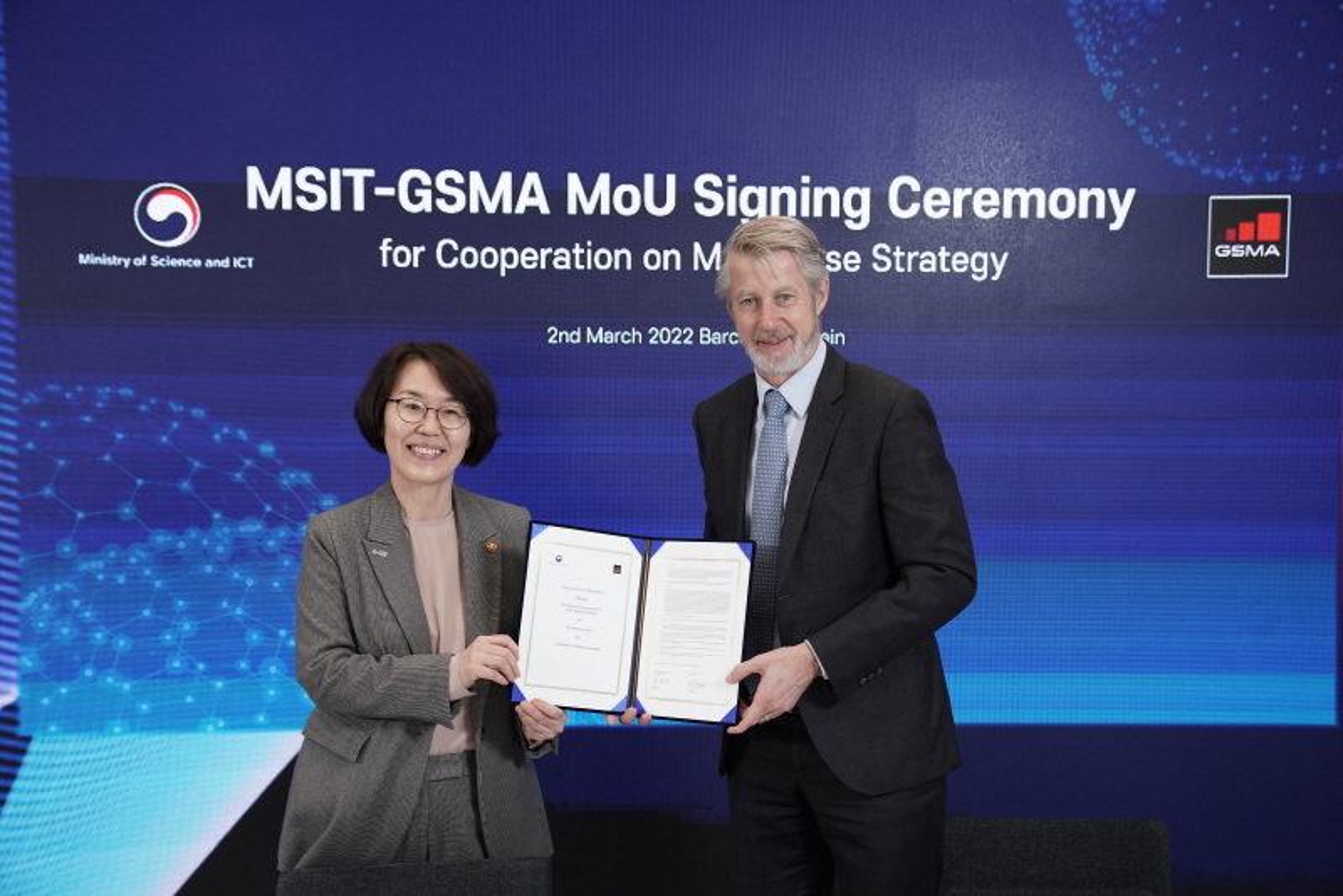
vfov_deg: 27.5
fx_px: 1829
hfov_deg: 40.3
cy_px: 448
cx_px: 672
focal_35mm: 49
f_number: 4
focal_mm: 49
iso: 1600
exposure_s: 1/400
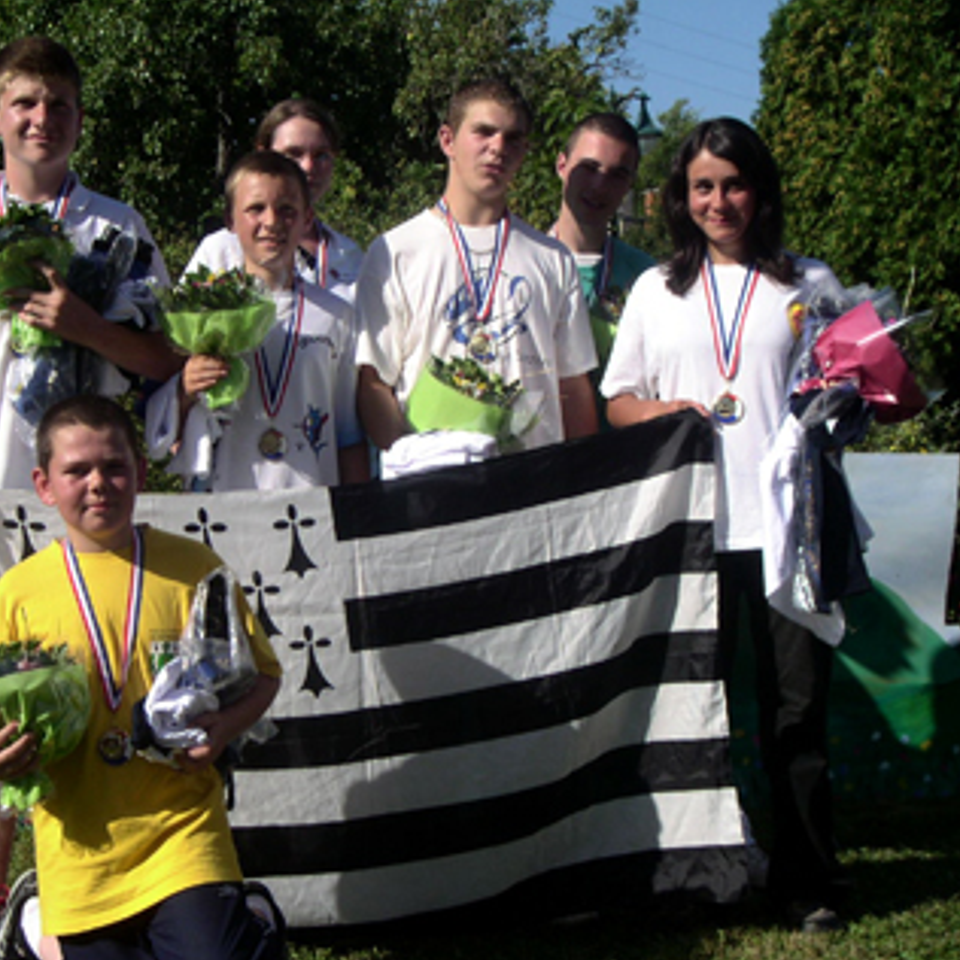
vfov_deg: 30.0
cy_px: 482
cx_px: 393
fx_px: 1788
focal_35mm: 57
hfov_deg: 30.0
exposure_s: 1/190
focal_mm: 7.5
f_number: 6.9
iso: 50
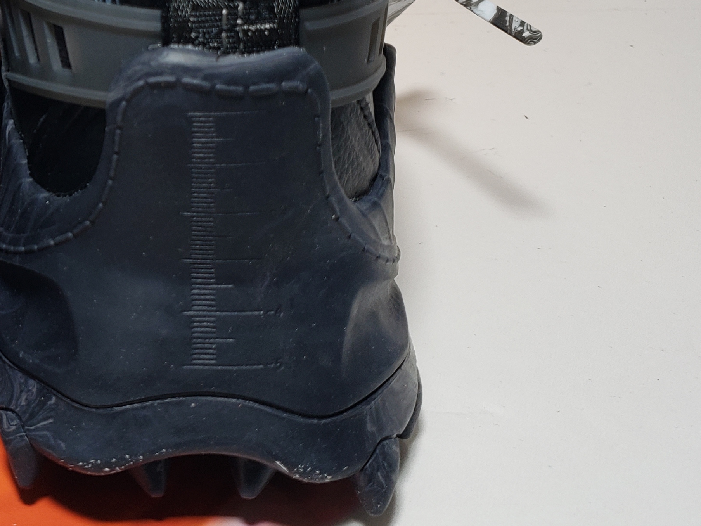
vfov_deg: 24.8
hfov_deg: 30.4
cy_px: 107
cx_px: -30
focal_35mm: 58
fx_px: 1175
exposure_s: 1/388
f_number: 1.5
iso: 50
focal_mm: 4.3
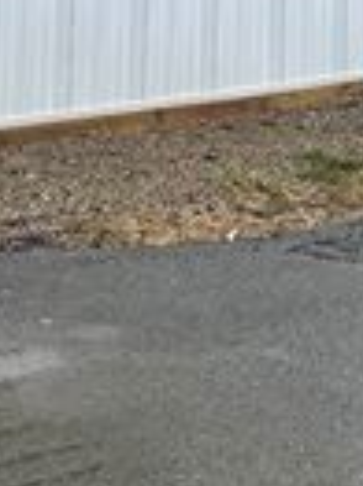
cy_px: -102
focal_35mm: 132
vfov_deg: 14.5
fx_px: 1849
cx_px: -415
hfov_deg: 10.2
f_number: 1.6
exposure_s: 1/1689
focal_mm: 4.2
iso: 32
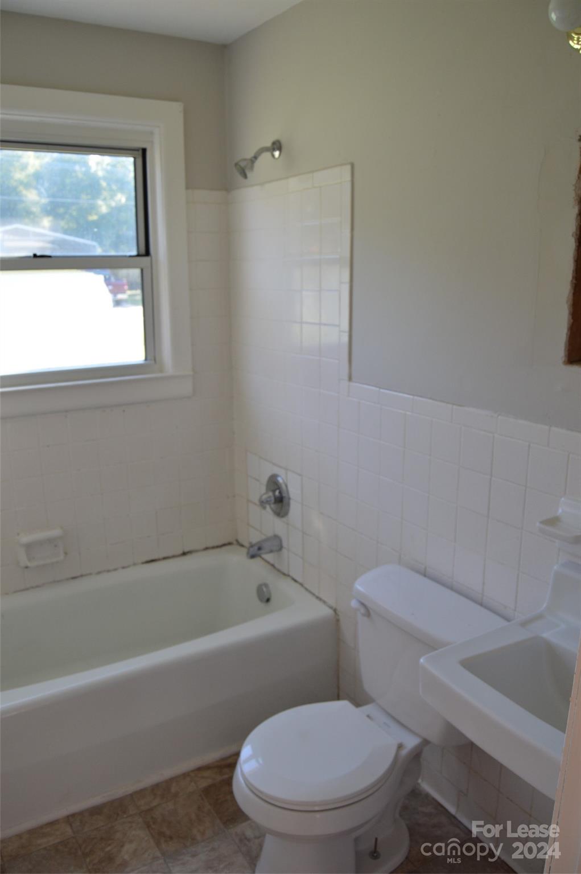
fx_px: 655
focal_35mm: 27
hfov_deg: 47.9
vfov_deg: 67.4
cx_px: 290
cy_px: 437
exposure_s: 1/80
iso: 400
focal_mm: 18
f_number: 4.5
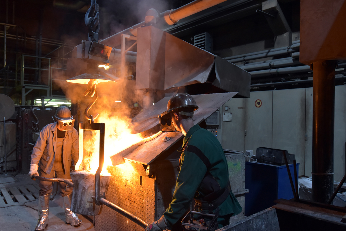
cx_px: 173
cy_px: 116
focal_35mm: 29
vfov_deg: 45.0
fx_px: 279
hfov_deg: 63.6
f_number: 5.6
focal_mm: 29
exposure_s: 1/80
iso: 3200
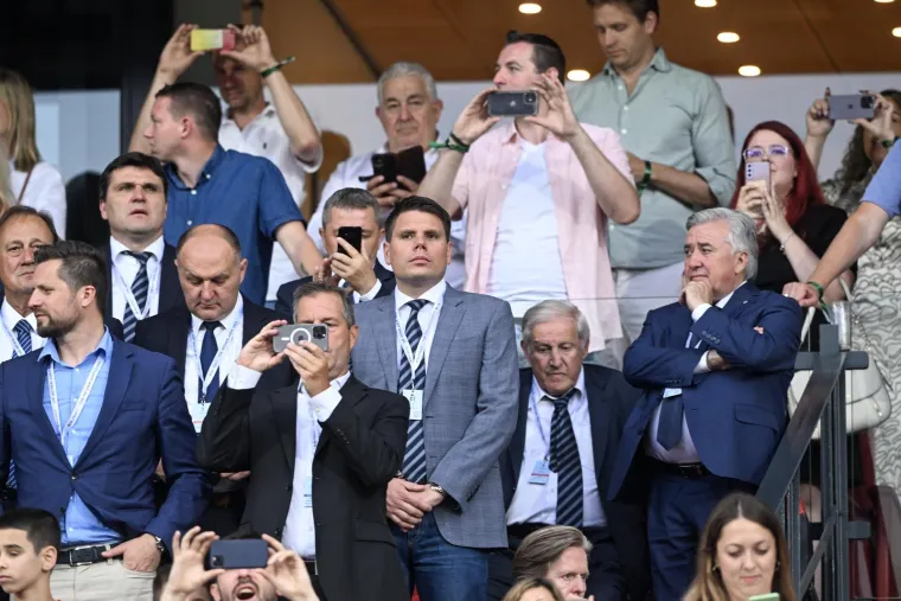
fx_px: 10012
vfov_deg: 3.4
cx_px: 450
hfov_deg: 5.2
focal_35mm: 400
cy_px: 300
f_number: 4
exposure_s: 1/250
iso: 1000
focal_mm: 400
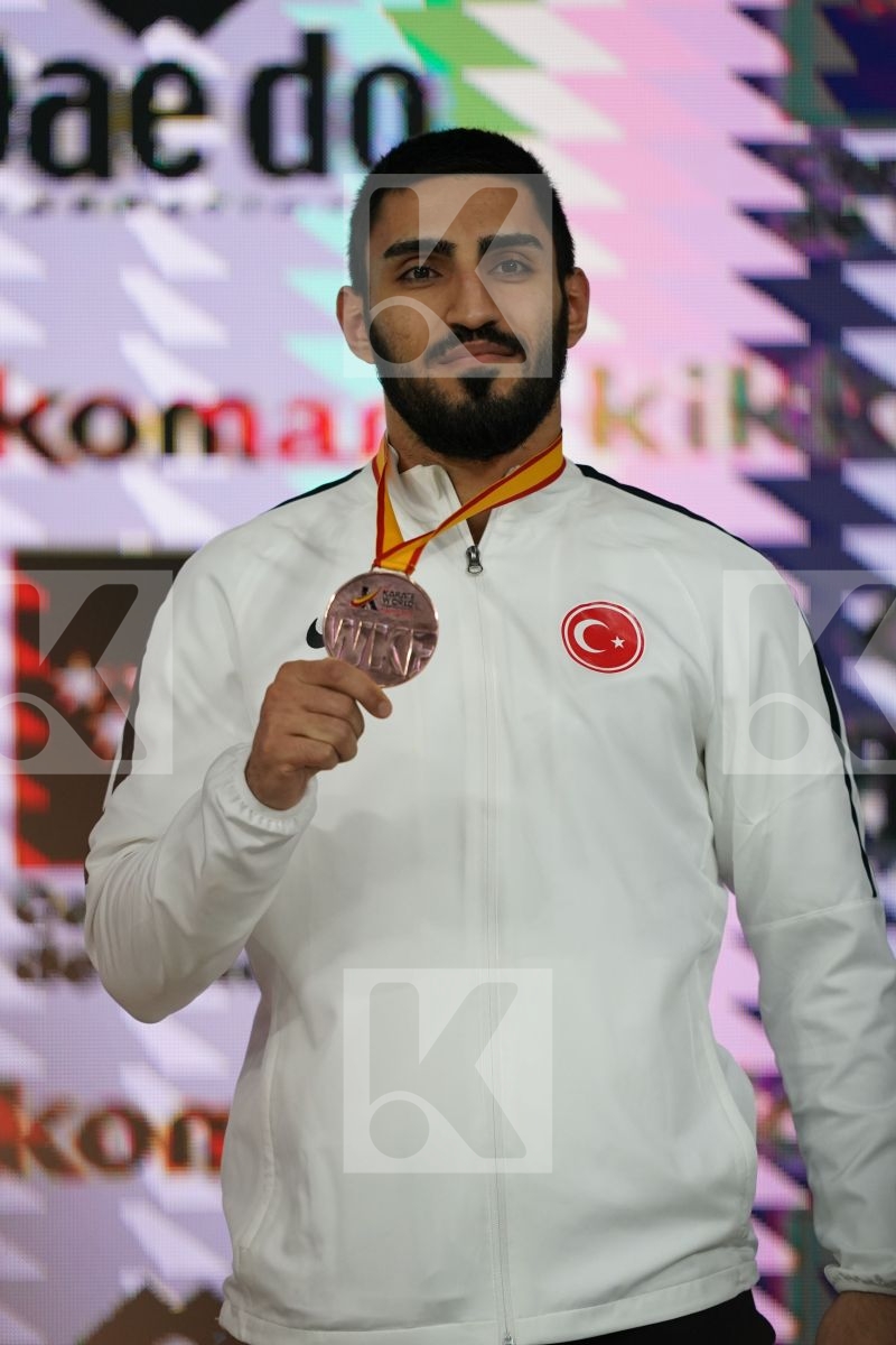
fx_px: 14932
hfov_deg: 3.4
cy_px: 672
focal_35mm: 400
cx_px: 448
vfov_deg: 5.2
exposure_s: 1/500
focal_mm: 400
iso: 2500
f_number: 2.8
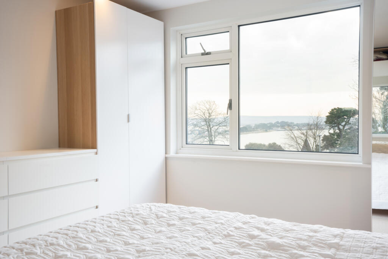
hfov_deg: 54.4
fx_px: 377
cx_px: 194
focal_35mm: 35
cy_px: 130
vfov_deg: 37.9
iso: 200
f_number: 11
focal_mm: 35
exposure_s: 1/13
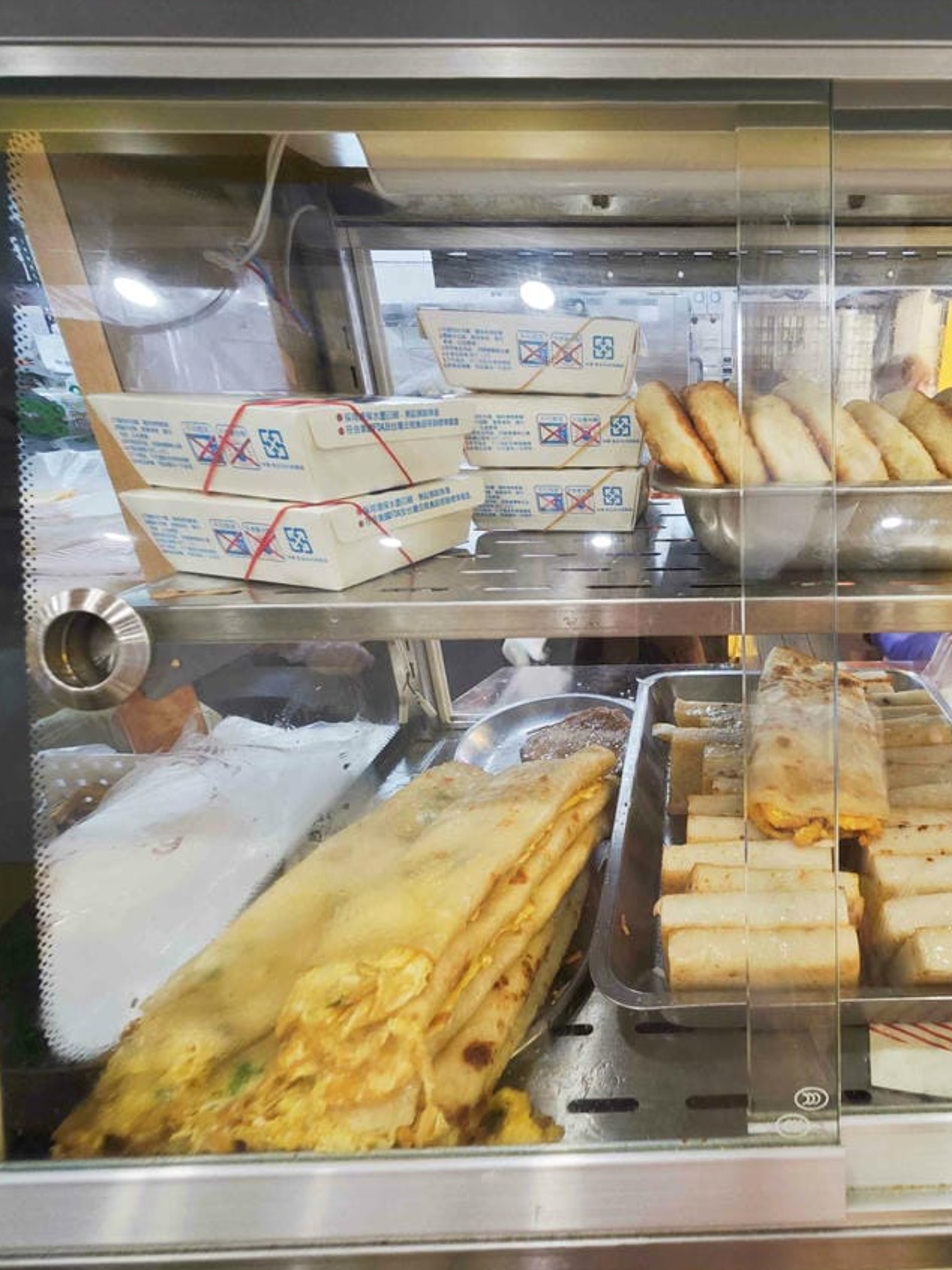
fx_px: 624
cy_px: 636
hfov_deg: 69.5
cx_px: 721
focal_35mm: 17
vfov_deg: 91.0
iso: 64
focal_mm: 2.03
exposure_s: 1/120
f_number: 1.8
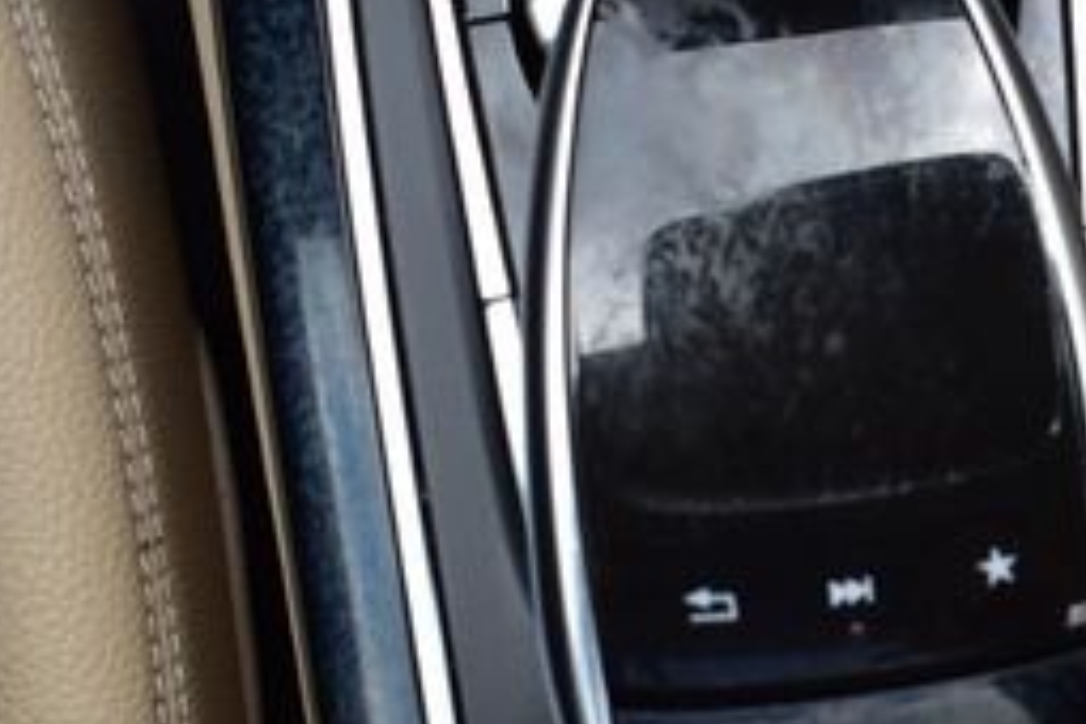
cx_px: 1261
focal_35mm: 94
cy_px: 385
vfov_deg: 14.5
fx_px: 2843
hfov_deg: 20.4
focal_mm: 25
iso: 400
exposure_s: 1/80
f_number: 8
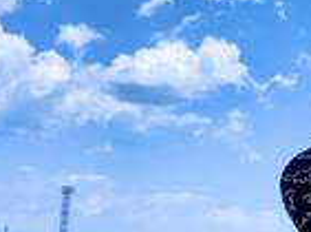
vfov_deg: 19.6
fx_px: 663
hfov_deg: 23.1
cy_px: 194
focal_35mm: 74
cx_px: 415
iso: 32
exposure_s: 1/3610
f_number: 1.8
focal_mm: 4.25
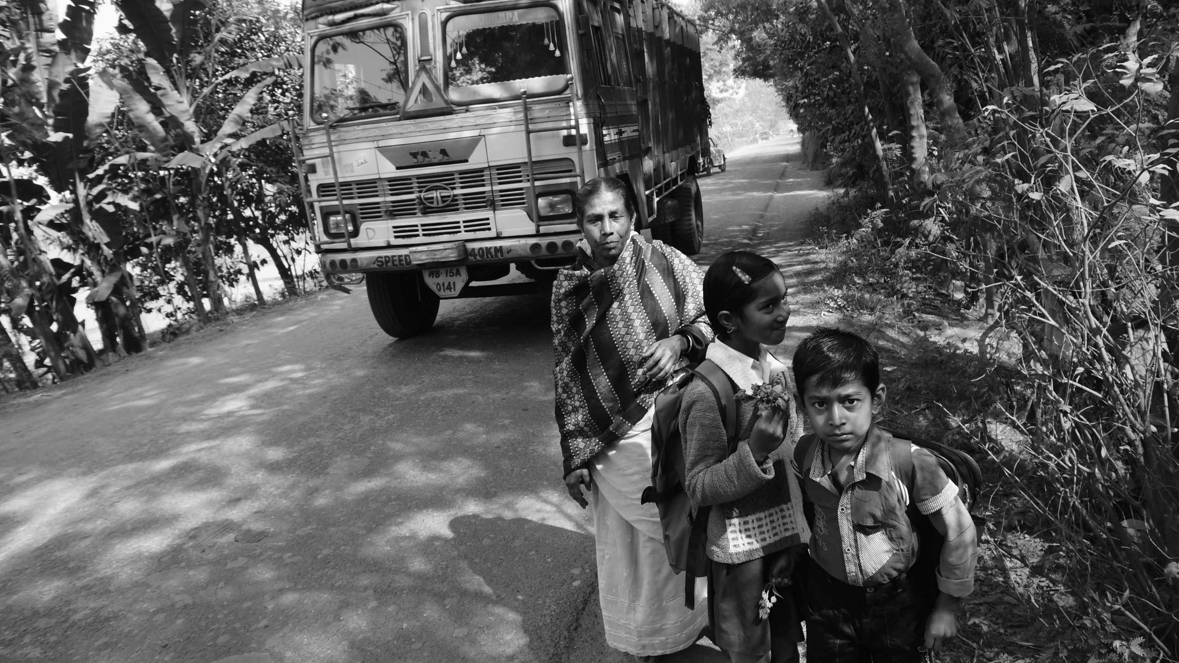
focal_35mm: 26
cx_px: 605
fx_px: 813
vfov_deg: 44.3
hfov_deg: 71.9
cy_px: 292
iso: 800
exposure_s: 1/500
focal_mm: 16
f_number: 7.1
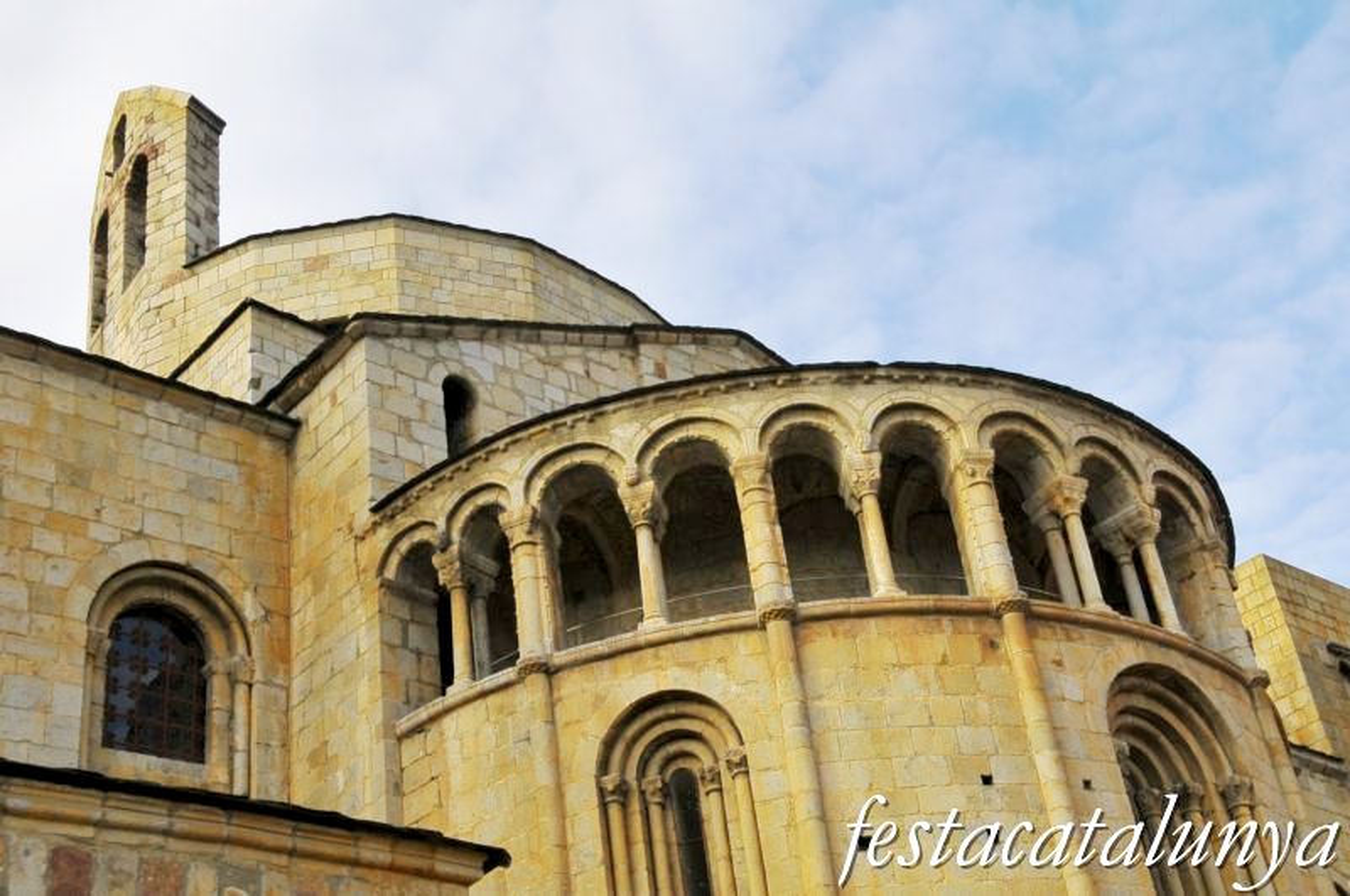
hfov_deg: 38.9
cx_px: 675
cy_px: 448
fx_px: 1910
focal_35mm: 51
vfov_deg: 26.4
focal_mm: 34
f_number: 9
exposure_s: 1/320
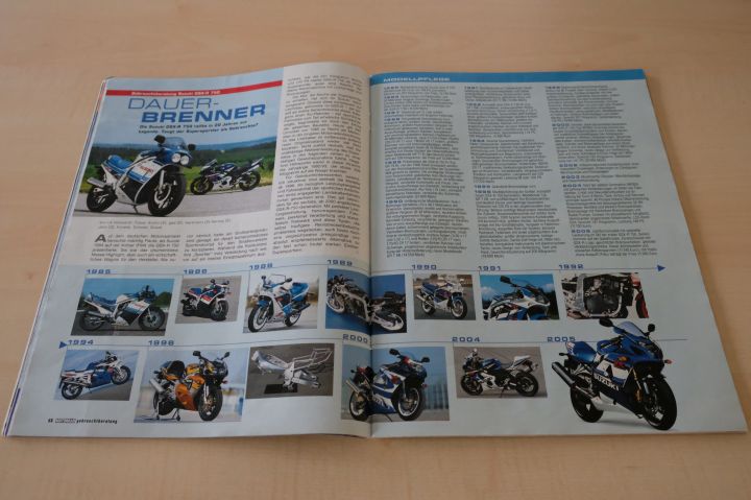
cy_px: 250
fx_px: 605
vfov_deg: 44.9
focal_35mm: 29
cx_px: 376
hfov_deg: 63.7
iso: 6400
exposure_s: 1/125
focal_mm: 19.6
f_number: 5.6
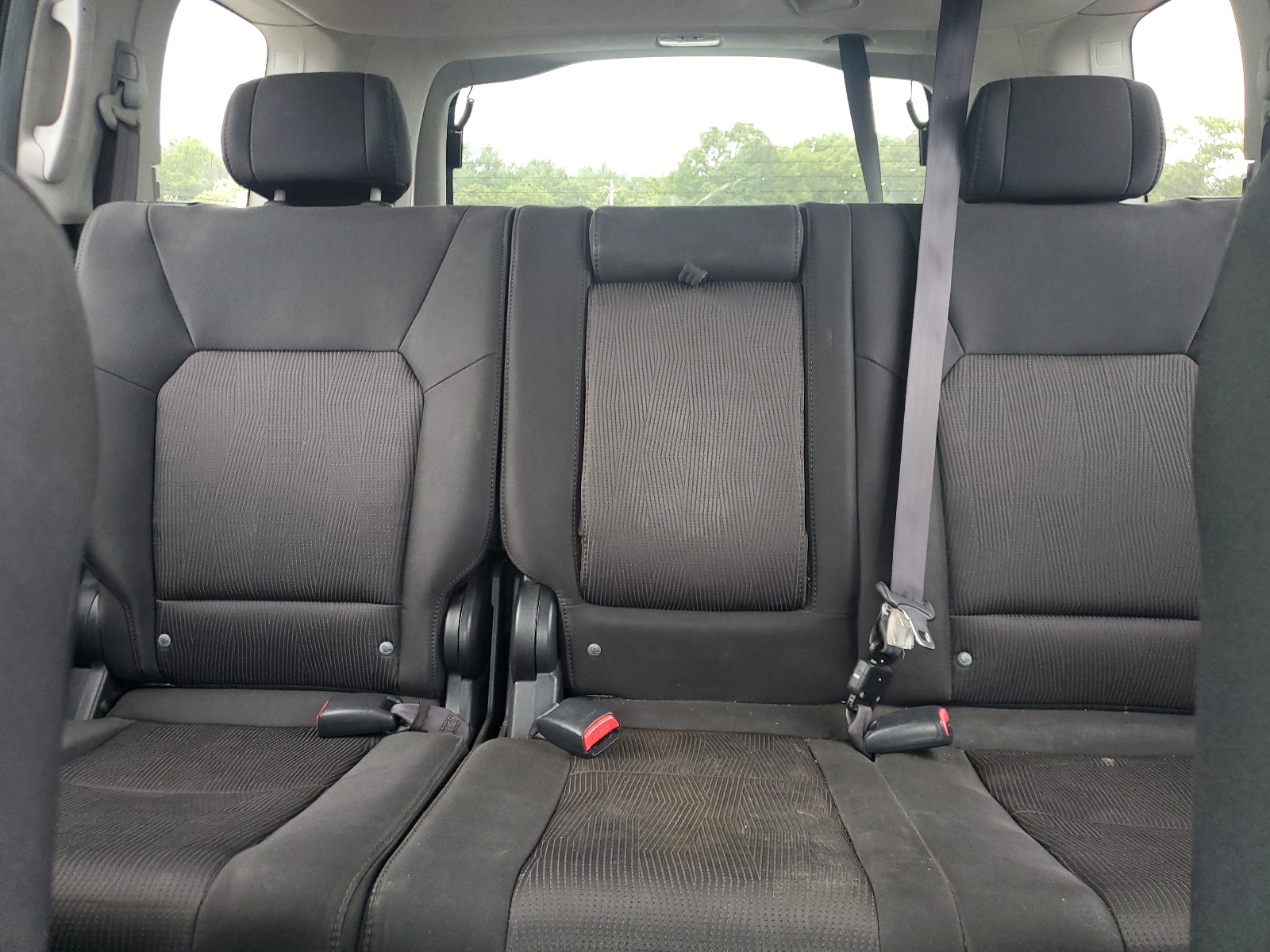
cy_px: 476
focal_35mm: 26
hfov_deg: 67.3
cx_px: 635
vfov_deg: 53.1
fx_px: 954
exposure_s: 1/60.2
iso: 120
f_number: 1.5
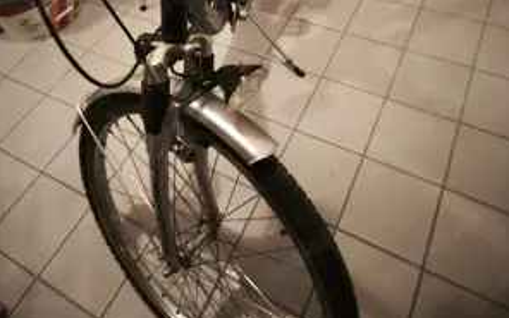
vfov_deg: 35.3
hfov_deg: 58.1
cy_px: 12
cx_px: 254
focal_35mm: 33
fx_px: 458
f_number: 1.7
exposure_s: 1/25
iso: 3200
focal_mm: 5.35
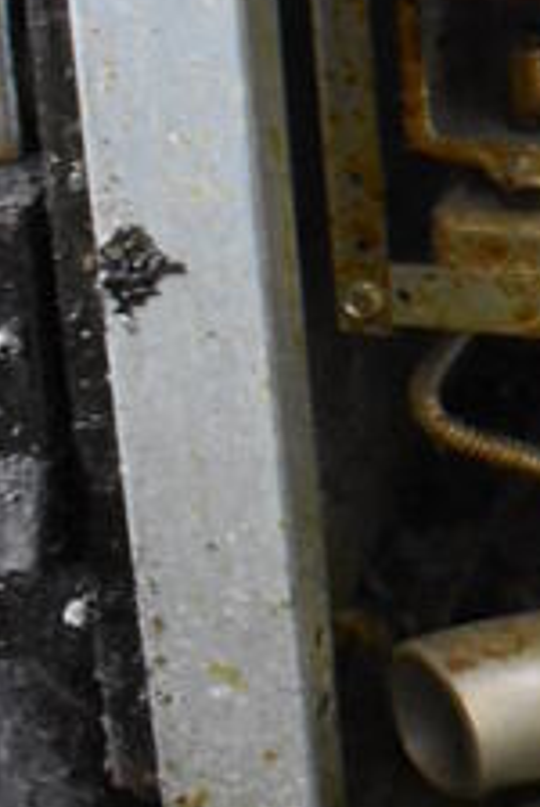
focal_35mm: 110
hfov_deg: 11.6
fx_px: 2467
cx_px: 943
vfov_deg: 17.4
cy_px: -258
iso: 3600
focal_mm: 18
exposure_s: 1/125
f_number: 3.5
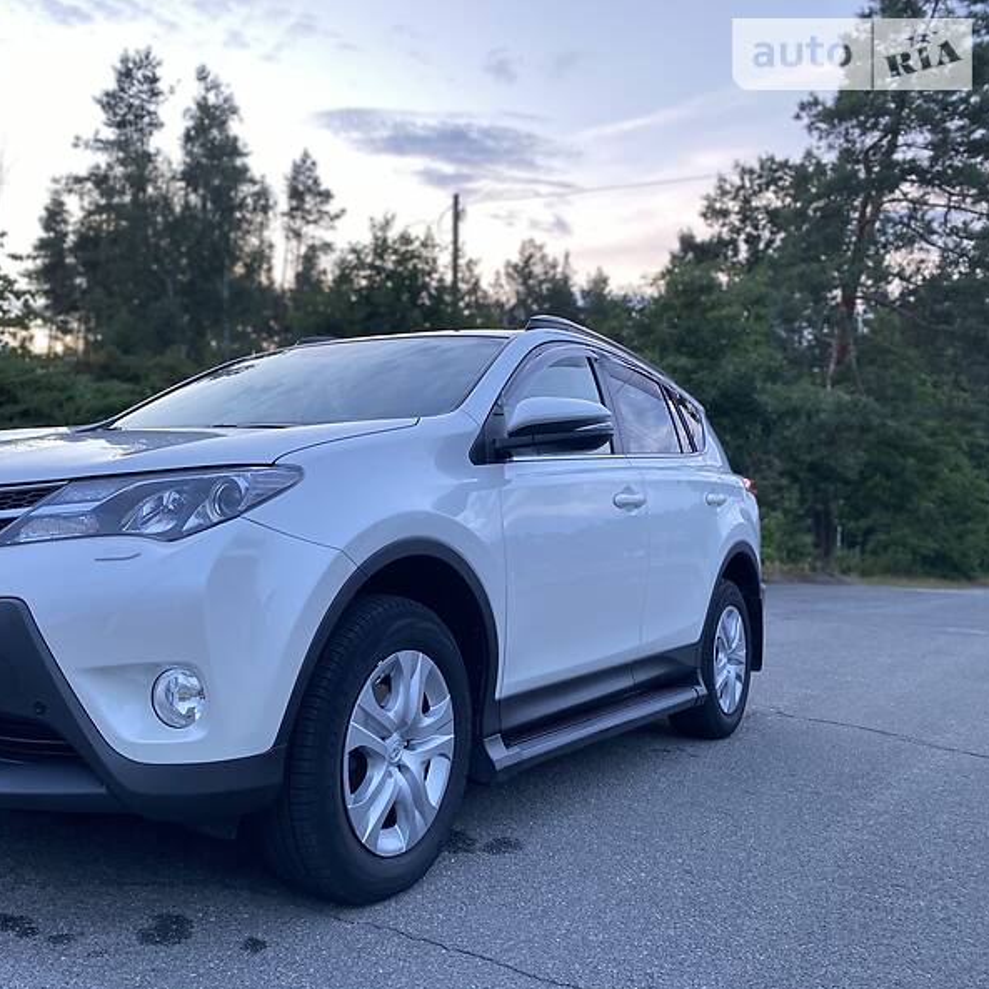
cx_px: 330
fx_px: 1002
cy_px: 499
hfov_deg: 51.6
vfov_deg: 52.5
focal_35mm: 31
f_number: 1.8
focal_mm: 4.2
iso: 100
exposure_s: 1/121
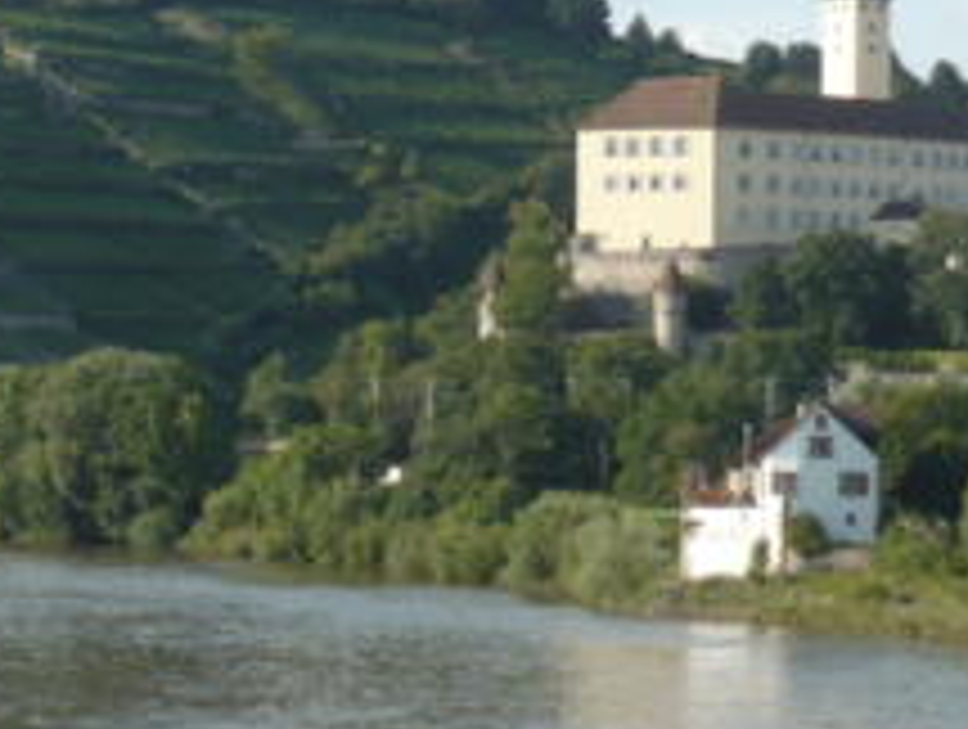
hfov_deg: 11.6
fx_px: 4734
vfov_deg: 8.8
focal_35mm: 169
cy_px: 248
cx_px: 257
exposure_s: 1/500
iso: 100
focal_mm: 7
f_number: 3.4
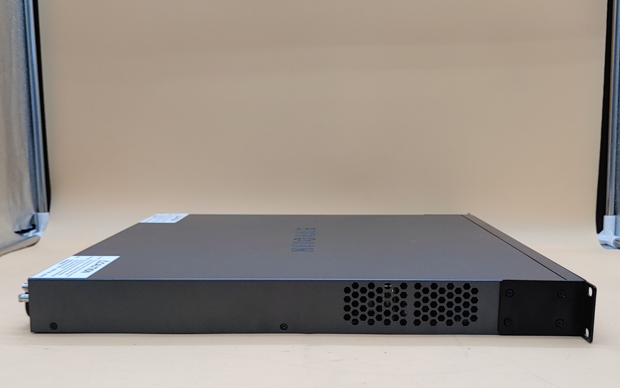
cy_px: 236
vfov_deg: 30.5
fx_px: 710
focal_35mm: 42
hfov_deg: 47.2
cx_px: 310
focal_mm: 4.36
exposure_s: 1/87
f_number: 1.8
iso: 50
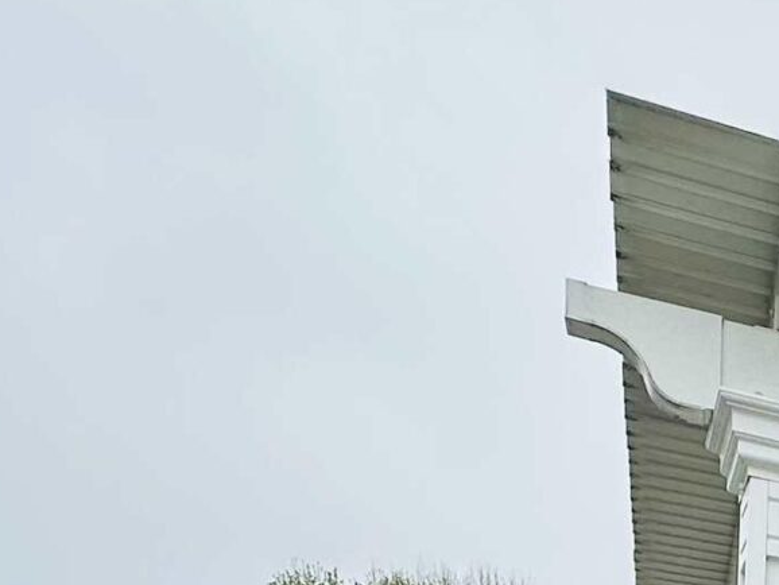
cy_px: 1062
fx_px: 1396
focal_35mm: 62
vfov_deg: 18.4
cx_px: 1325
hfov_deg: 22.1
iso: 40
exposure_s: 1/662
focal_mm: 2.22
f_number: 2.2
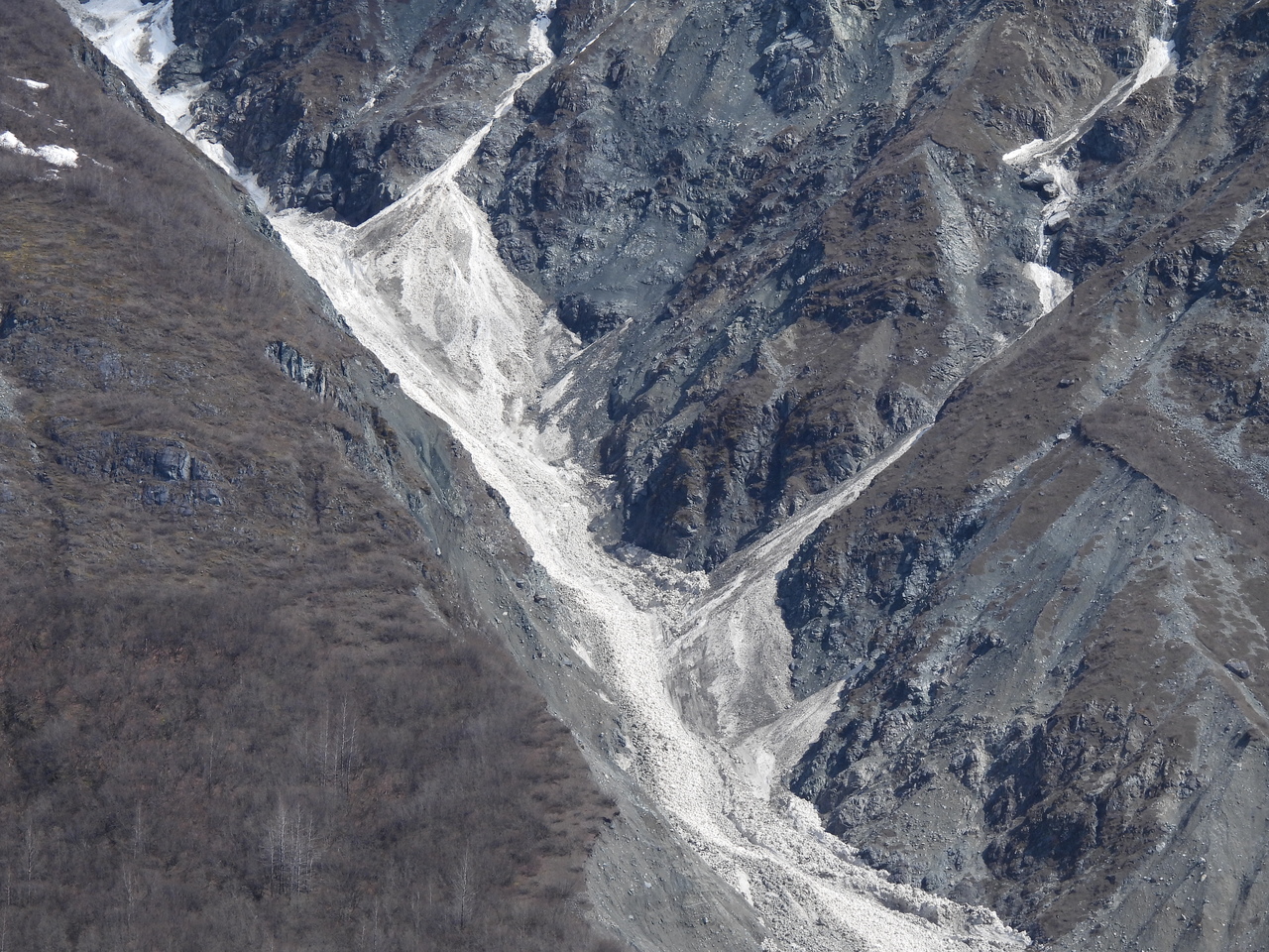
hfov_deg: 7.6
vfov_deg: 5.7
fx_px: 9531
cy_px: 476
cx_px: 634
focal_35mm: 260
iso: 100
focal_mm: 46.4
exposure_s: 1/800
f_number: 4.5
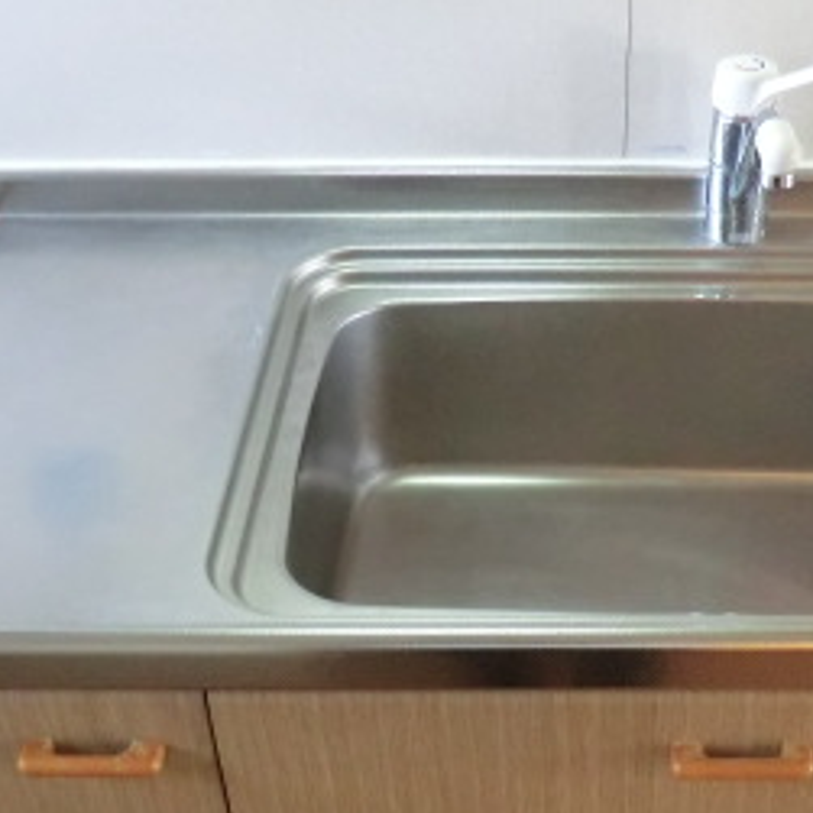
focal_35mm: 54
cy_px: 641
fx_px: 1435
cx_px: 583
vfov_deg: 30.9
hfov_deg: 31.2
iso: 500
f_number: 3.2
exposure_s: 1/60
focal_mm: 4.3
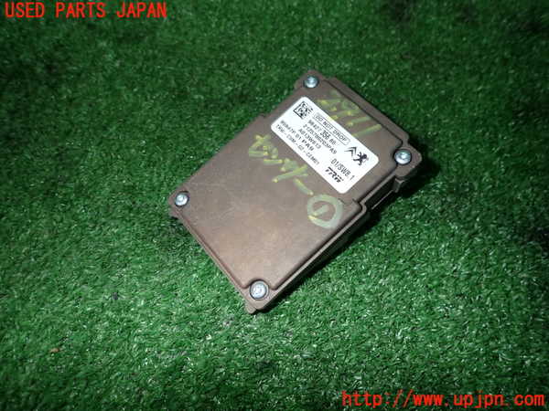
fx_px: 396
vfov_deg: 54.9
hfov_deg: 69.4
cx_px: 274
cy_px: 206
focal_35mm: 25
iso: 200
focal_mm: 4.5
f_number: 5.6
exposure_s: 1/30
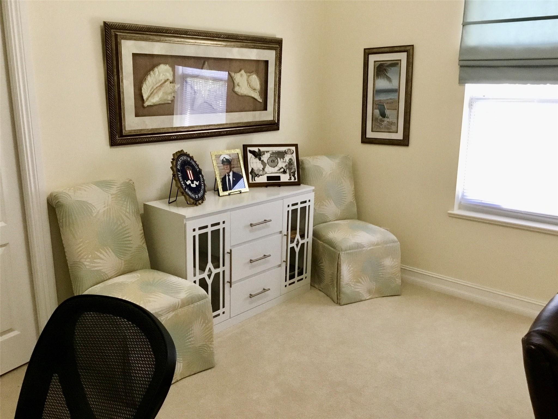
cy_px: 210
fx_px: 500
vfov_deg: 45.4
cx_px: 279
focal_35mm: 31
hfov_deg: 58.4
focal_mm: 3.3
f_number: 2.4
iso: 200
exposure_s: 1/30
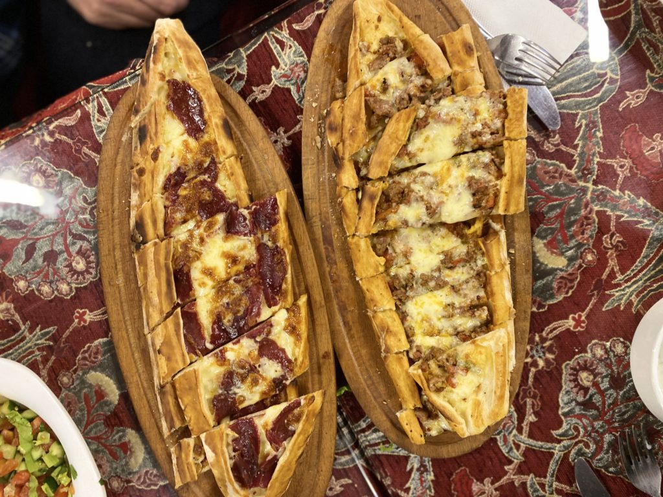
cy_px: 248
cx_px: 332
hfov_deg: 67.3
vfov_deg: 53.1
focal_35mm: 26
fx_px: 498
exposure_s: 1/50
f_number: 1.8
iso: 250
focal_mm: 4.25
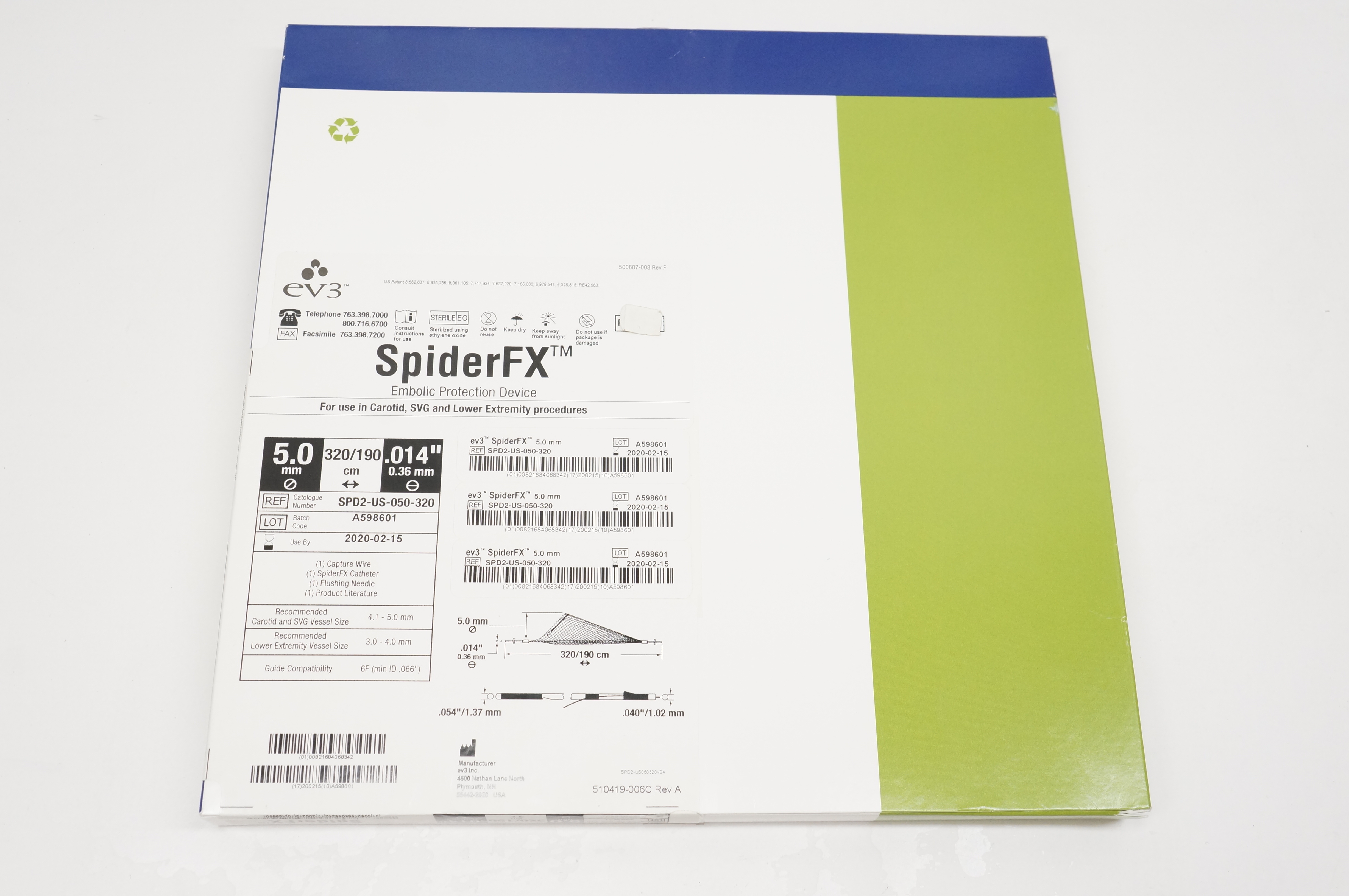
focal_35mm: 36
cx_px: 674
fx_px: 1348
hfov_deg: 53.2
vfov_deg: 36.8
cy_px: 448
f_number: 7.1
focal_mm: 24
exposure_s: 1/100
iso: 800
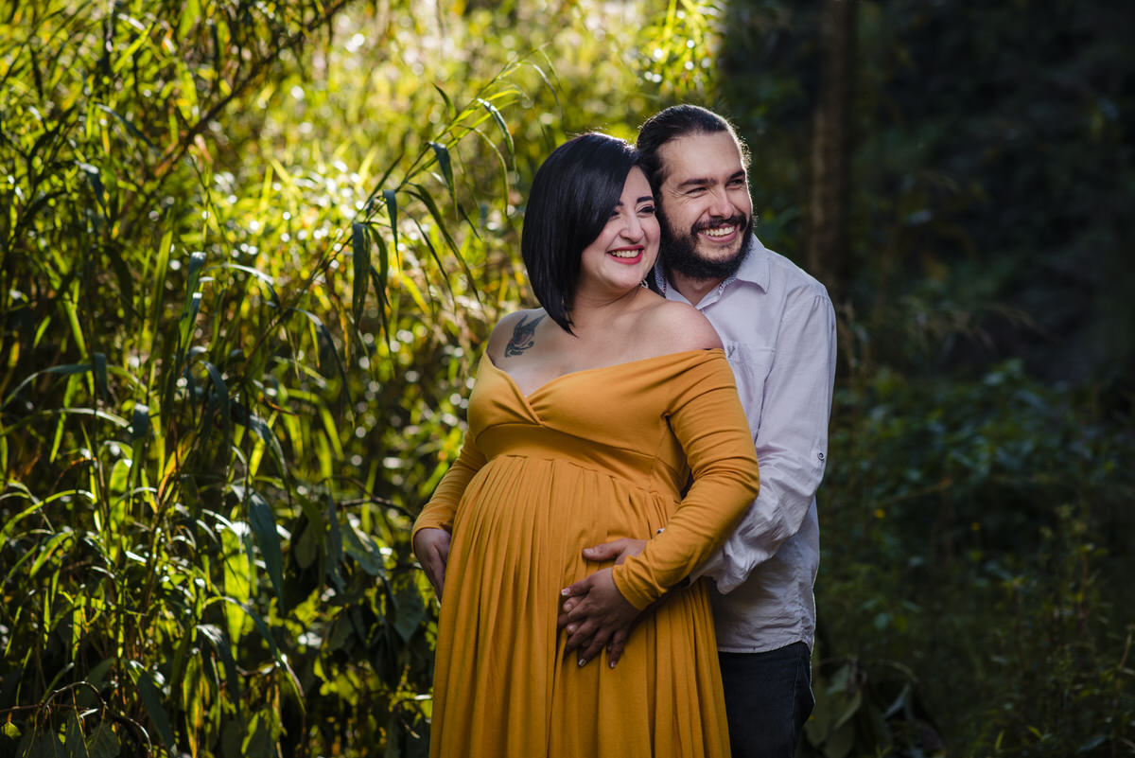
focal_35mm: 85
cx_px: 568
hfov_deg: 23.9
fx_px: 2681
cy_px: 379
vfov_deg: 16.1
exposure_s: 1/320
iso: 100
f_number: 3.5
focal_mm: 85
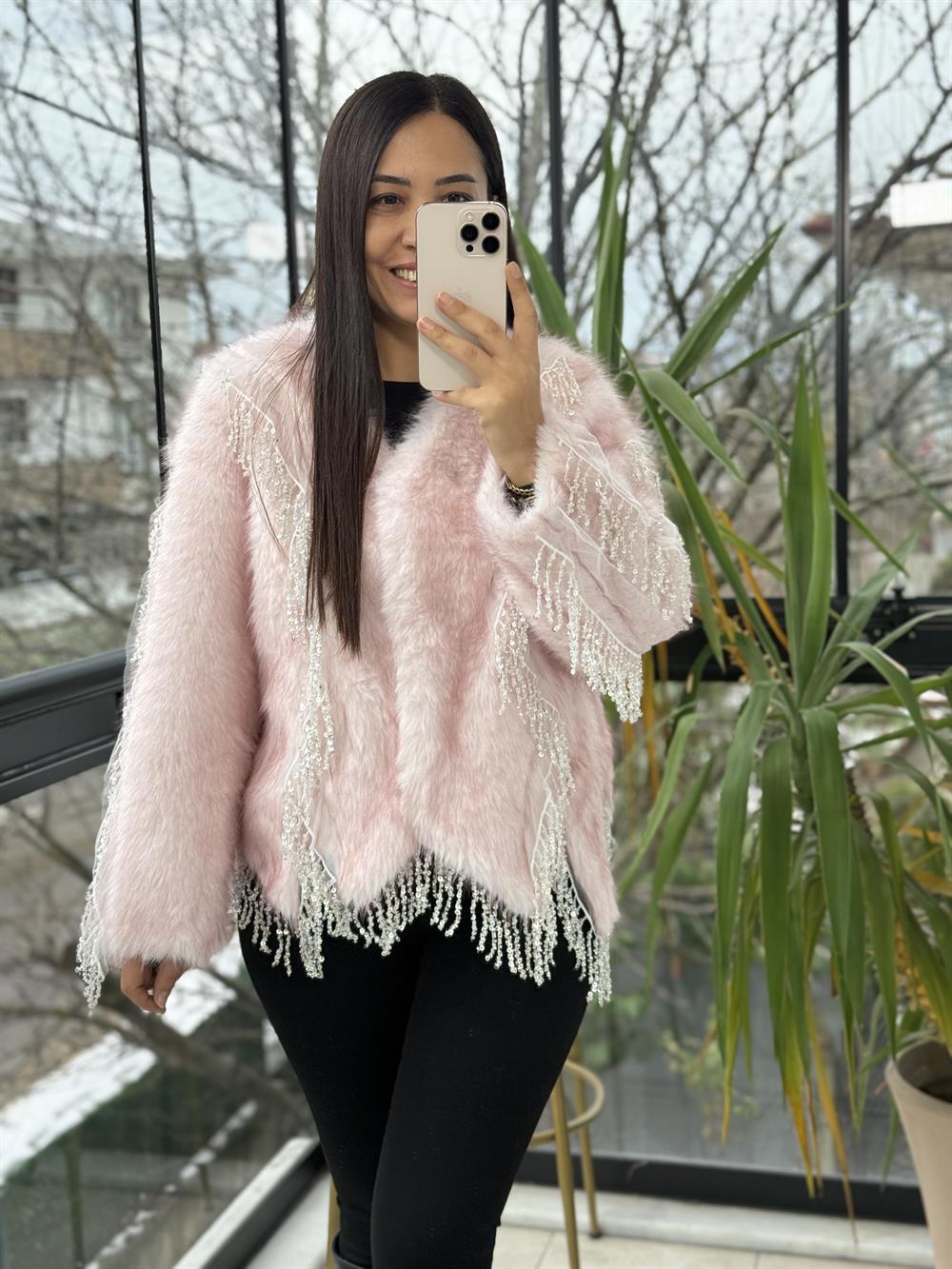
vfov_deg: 39.7
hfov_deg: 30.3
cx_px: 476
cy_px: 634
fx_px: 1760
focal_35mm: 48
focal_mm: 6.76
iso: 80
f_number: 1.78
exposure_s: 1/159
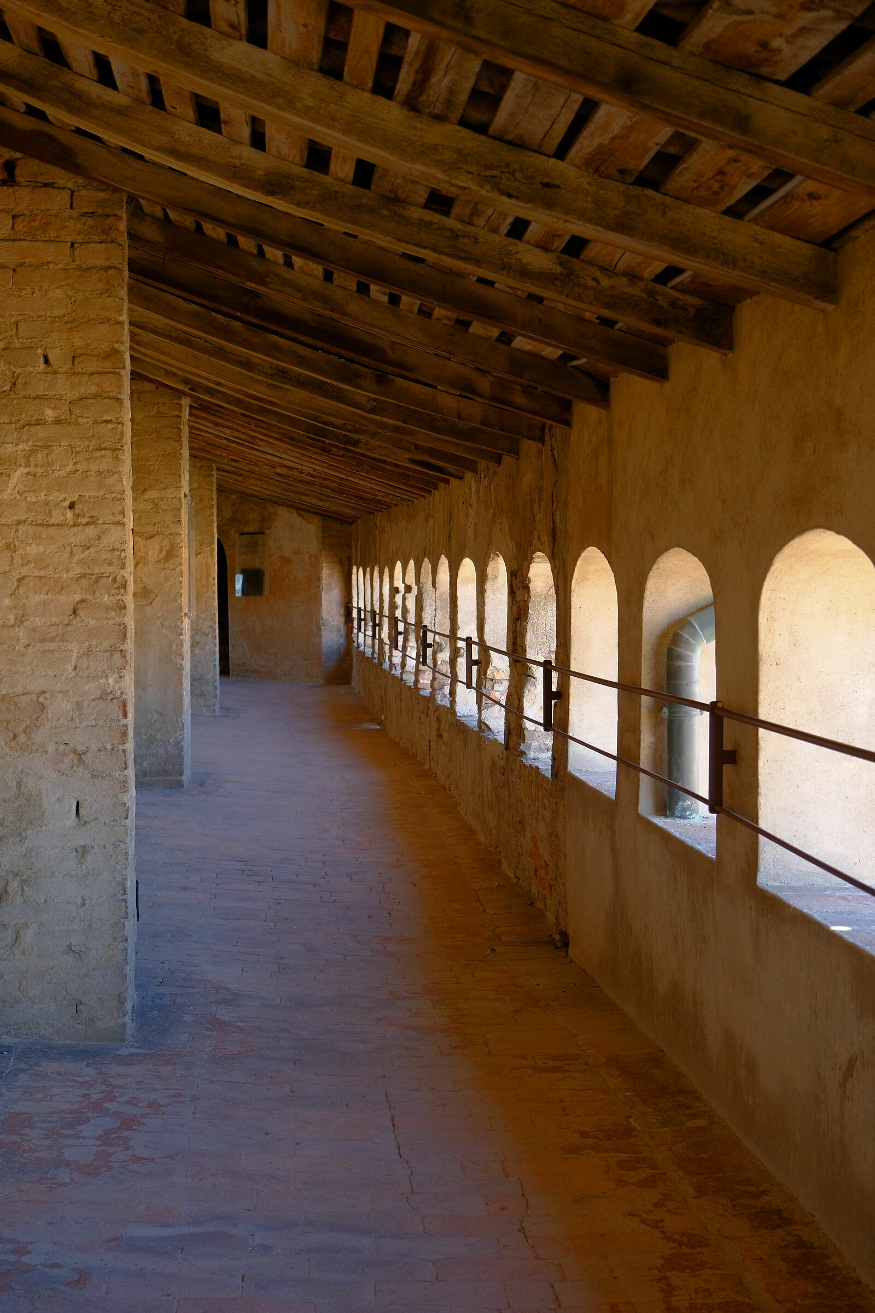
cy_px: 656
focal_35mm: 44
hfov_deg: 30.5
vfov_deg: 44.5
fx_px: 1604
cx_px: 438
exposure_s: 1/42
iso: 640
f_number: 4
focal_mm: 29.2
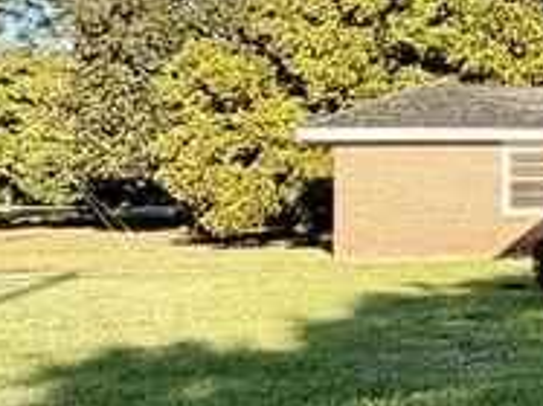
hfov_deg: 14.3
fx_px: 1505
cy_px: 132
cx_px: 1283
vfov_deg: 15.4
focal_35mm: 96
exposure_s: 1/770
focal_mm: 2.22
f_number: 2.2
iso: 32
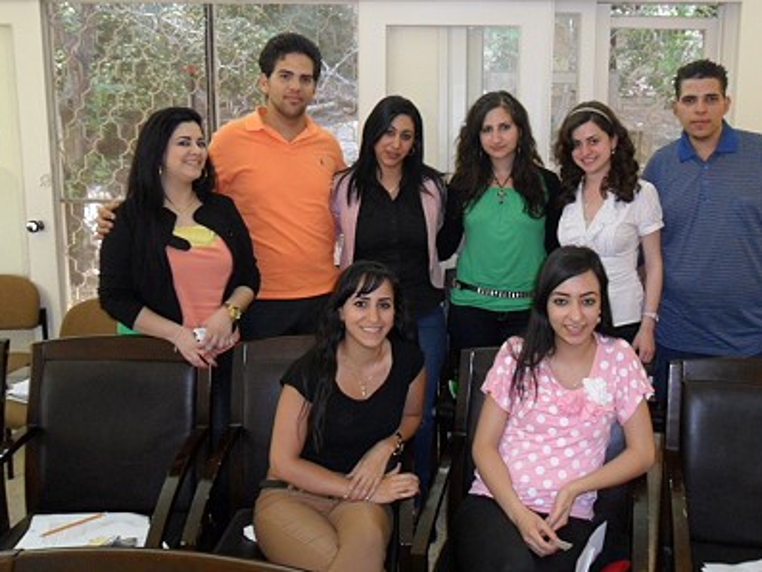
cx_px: 440
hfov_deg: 53.7
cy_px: 260
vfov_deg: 41.8
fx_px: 749
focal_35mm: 34
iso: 200
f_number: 3.5
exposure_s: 1/45
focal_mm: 4.9
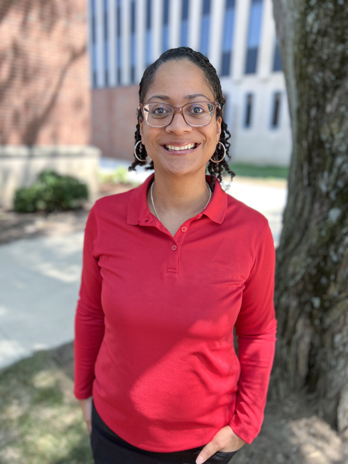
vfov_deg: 67.3
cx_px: 174
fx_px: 349
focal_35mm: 26
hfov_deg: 53.1
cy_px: 232
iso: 50
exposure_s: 1/439
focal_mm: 5.7
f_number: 1.5
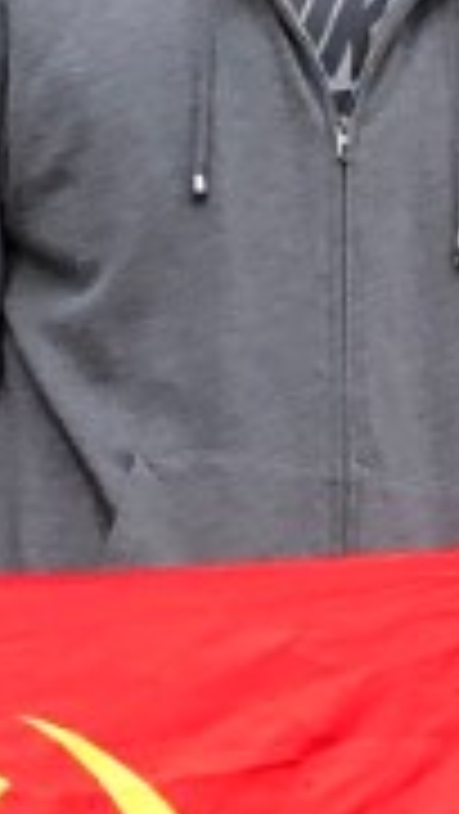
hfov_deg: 4.5
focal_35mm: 270
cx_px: 130
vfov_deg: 8.0
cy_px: 18
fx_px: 5834
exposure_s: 1/30
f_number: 1.8
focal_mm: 4
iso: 25
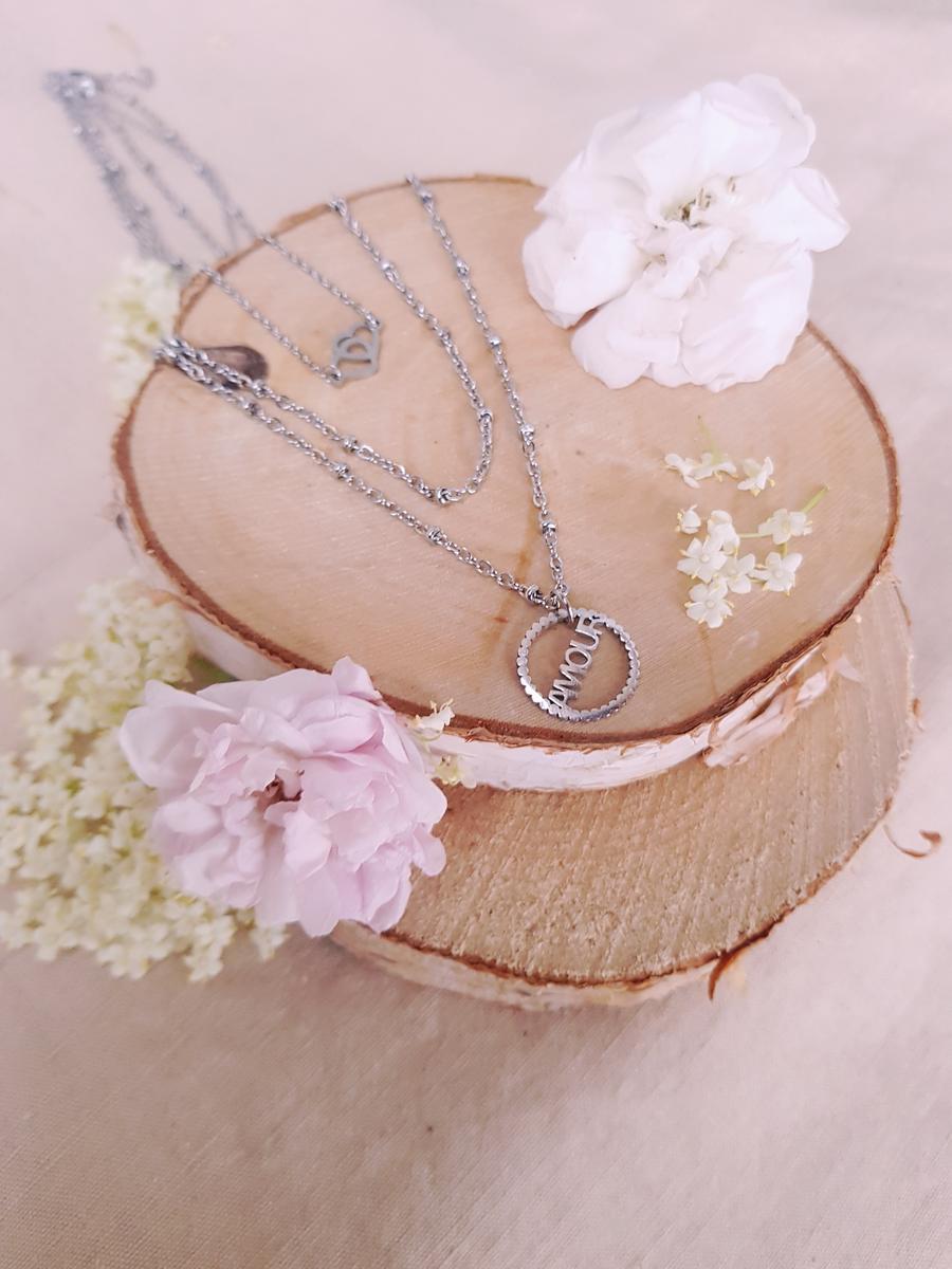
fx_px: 953
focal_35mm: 26
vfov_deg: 67.3
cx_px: 476
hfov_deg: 53.1
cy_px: 634
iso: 200
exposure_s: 1/16
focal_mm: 4.2
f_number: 1.7
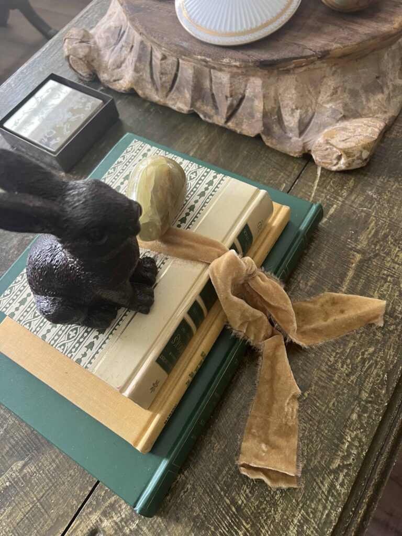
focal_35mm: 26
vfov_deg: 67.3
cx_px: 201
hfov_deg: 53.1
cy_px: 268
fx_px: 403
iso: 200
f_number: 1.5
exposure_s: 1/60
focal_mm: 5.7
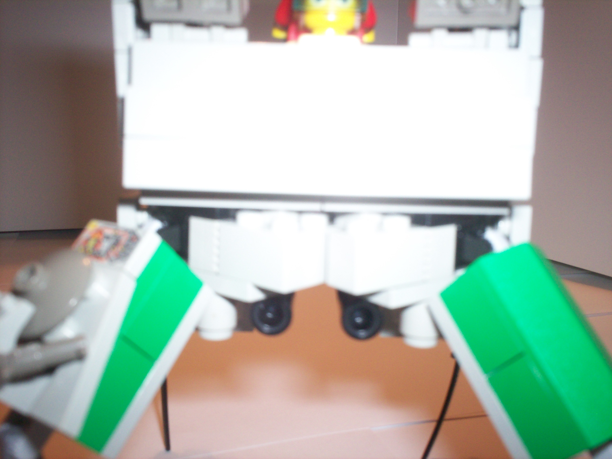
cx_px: 306
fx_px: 636
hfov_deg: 51.4
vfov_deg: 39.7
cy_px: 230
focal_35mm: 36
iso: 140
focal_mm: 6
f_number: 4.5
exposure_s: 1/15
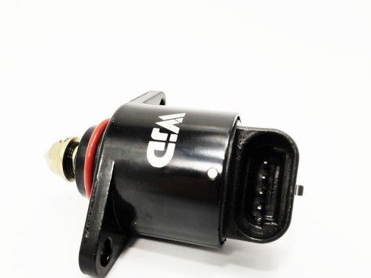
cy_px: 168
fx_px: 364
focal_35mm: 34
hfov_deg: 53.8
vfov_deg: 41.6
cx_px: 162
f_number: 1.75
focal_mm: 4.75
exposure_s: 1/118
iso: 112
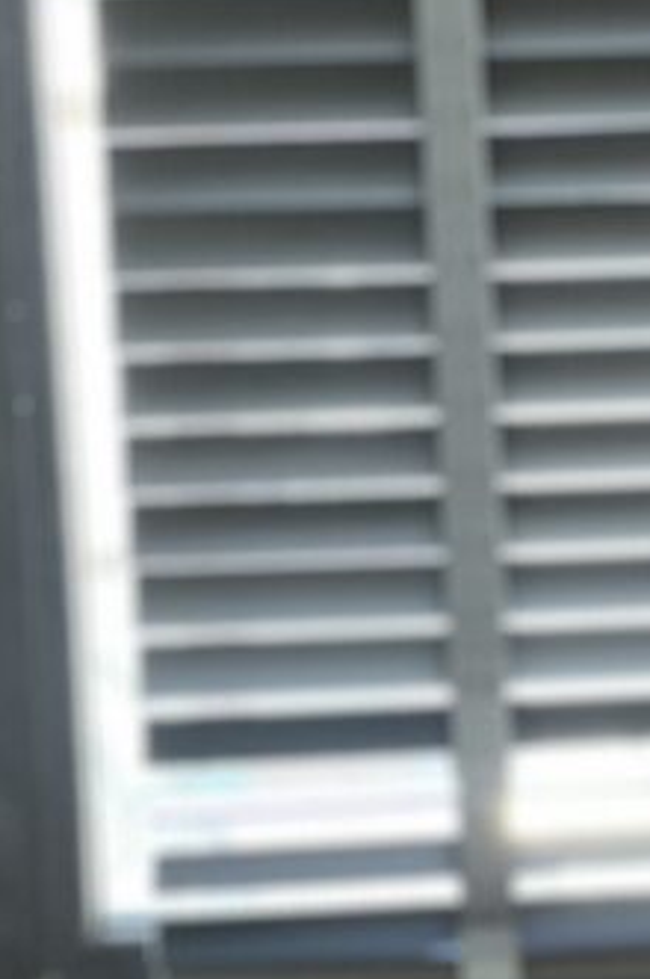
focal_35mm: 248
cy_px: 1434
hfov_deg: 5.5
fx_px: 6730
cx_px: 981
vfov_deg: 8.2
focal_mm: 9
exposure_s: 1/40
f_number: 2.8
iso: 320
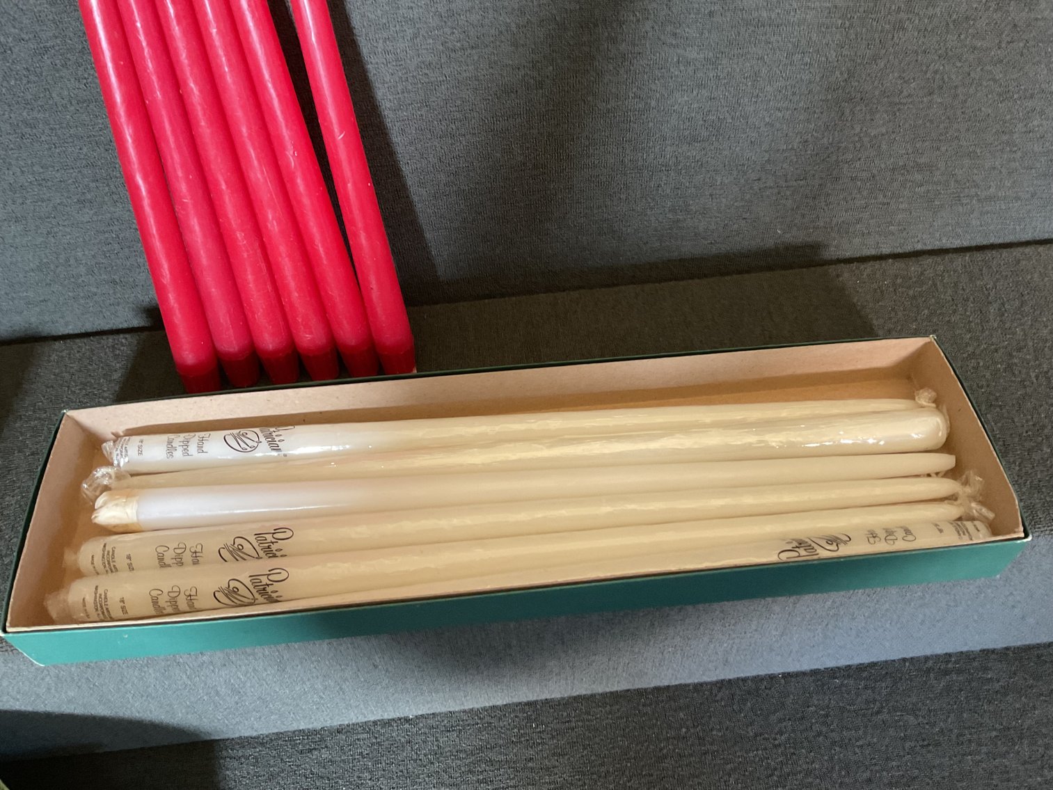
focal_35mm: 29
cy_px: 395
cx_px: 526
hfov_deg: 61.7
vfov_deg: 48.2
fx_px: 882
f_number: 1.8
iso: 200
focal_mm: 3
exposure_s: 1/33
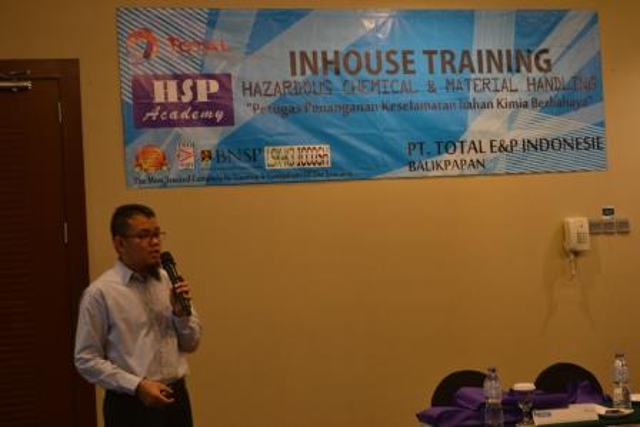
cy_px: 214
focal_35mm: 60
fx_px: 1067
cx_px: 320
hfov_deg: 33.4
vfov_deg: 22.6
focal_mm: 40
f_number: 5.3
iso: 560
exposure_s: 1/15
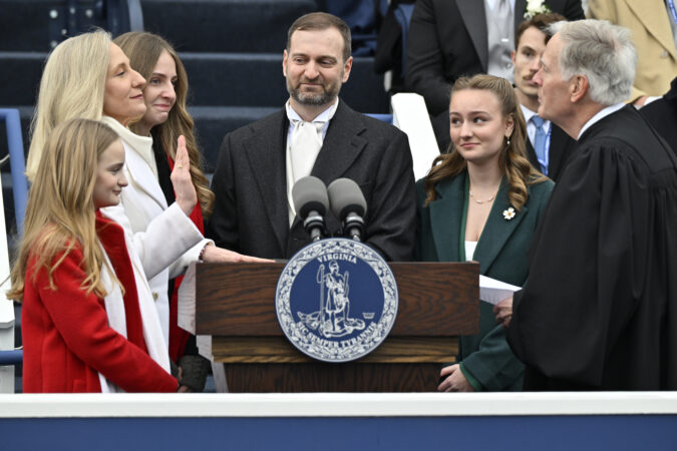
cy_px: 226
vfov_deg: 3.8
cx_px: 338
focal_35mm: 360
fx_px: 6769
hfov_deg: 5.7
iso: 800
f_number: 6
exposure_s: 1/250
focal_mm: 360
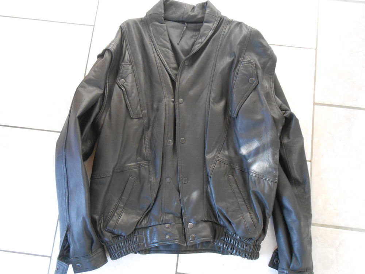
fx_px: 274
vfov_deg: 53.1
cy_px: 137
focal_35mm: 26
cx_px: 182
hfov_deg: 67.3
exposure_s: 1/30
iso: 320
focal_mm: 4.6
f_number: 3.5
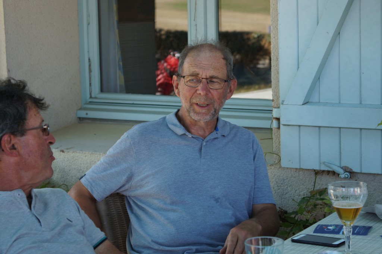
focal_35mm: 75
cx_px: 191
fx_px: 796
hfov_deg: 27.0
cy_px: 127
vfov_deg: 18.2
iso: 250
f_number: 5.6
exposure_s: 1/160
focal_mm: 50
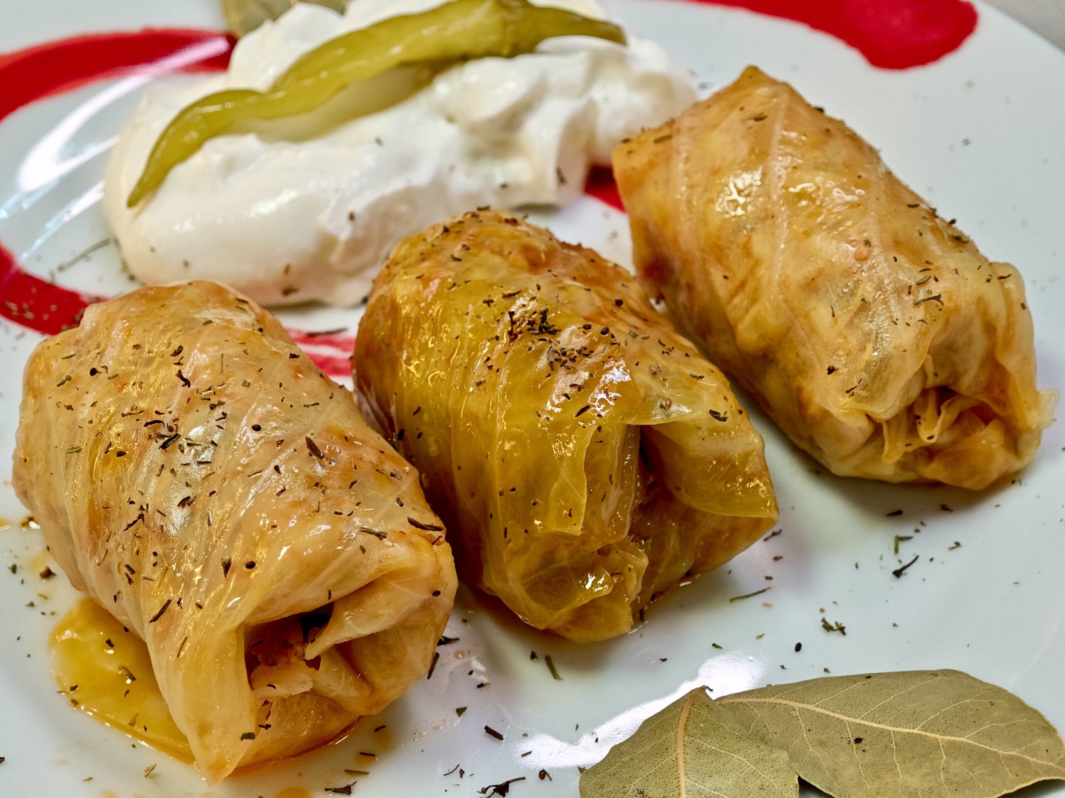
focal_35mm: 60
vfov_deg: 24.4
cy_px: 399
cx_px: 532
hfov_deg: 32.2
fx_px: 1846
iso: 640
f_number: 2
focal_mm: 9
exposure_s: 1/100
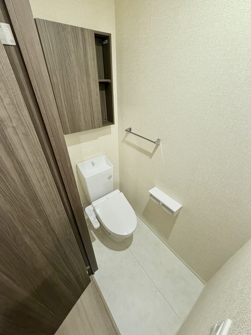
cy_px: 168
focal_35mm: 14
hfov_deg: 85.7
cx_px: 126
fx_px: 135
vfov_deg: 102.1
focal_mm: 2.22
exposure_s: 1/60
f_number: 2.2
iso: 250
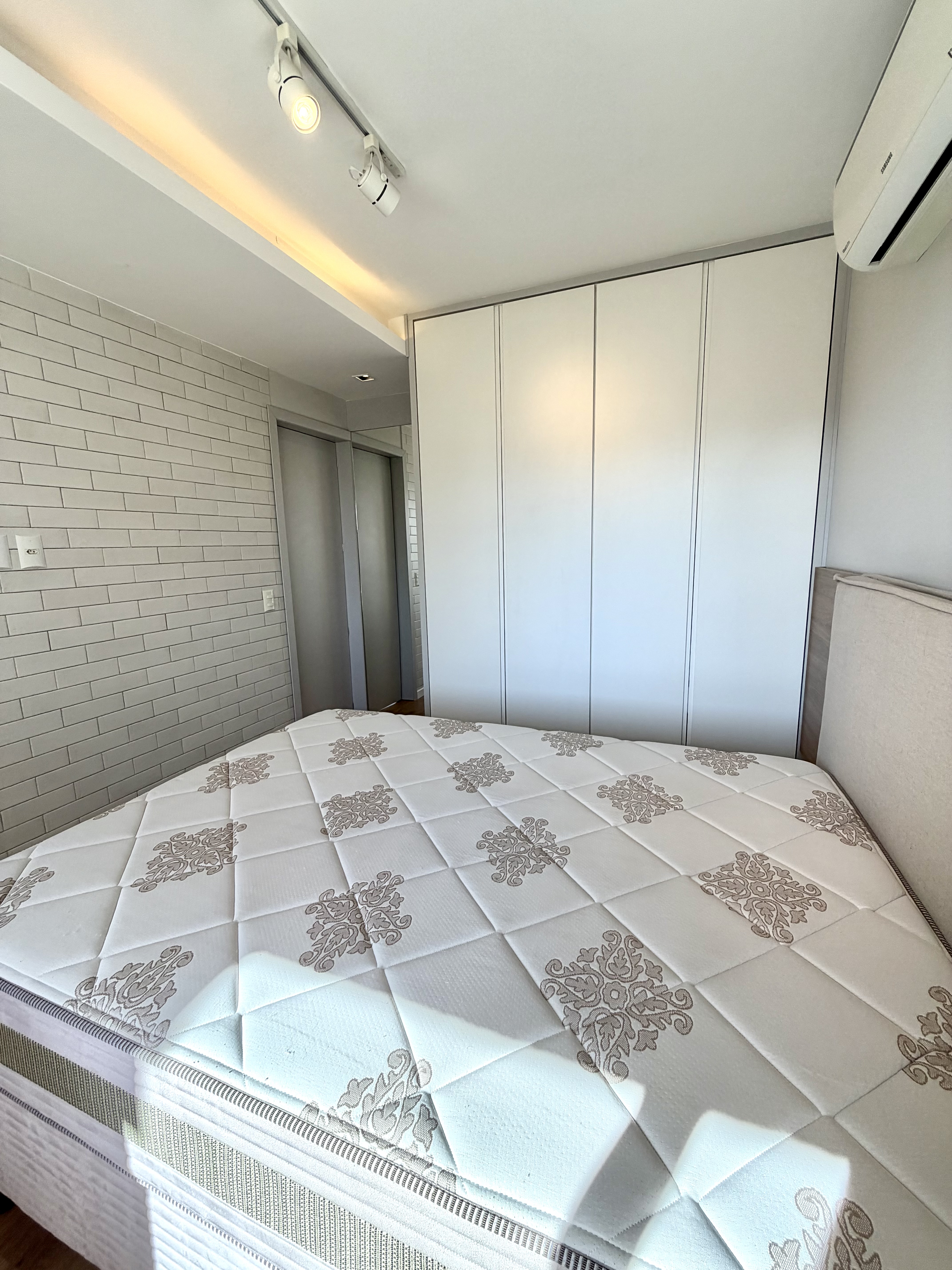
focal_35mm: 14
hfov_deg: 85.7
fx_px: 513
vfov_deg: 102.1
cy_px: 635
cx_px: 476
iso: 50
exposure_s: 1/229
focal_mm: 2.22
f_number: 2.2
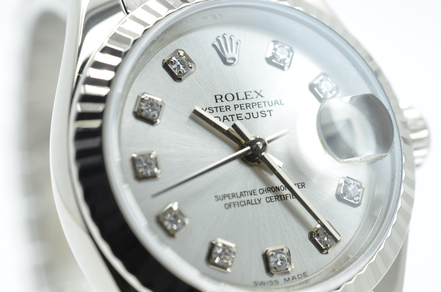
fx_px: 733
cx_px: 220
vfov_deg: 22.5
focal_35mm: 60
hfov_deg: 33.5
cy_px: 146
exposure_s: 1/15
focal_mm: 40
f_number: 13
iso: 125
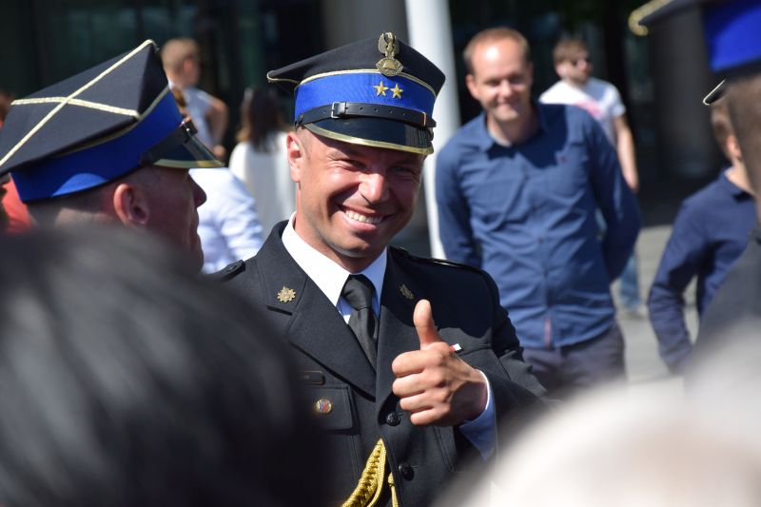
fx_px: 3328
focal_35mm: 158
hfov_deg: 13.0
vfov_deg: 8.7
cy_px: 254
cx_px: 380
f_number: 6.3
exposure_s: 1/640
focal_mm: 105
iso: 200
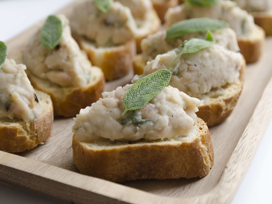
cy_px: 102
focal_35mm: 69
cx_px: 152
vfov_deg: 21.3
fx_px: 542
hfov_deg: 28.1
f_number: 4.5
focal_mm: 42
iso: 100
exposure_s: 1/50
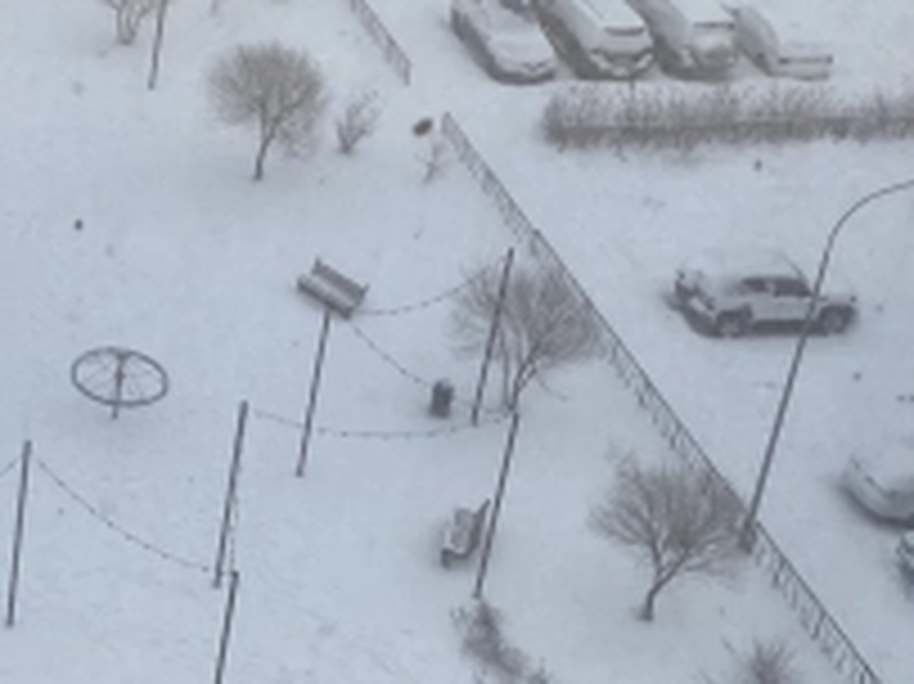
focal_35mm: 86
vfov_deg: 17.0
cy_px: 162
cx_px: -252
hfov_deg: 20.9
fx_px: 2269
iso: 80
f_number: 1.8
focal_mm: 3.99
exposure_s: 1/82
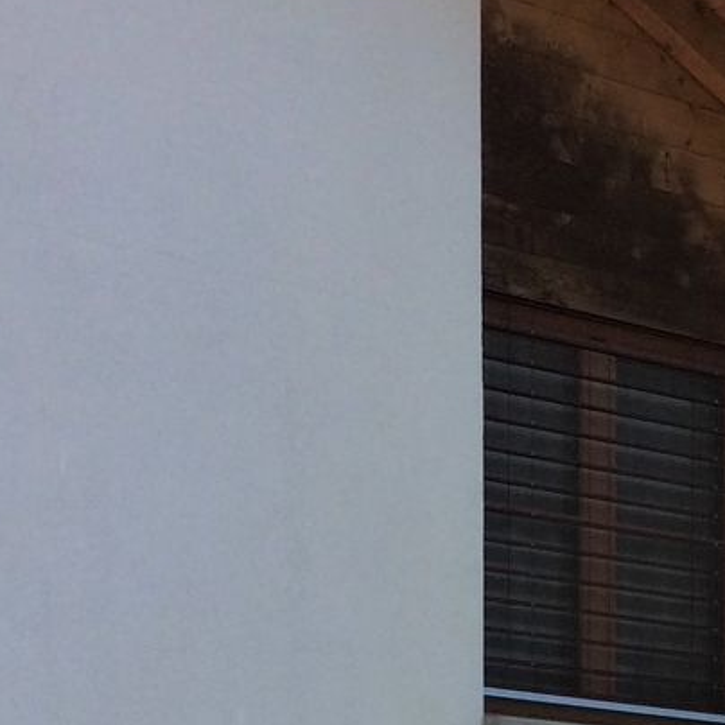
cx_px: 775
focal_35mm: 130
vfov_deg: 12.6
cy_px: 1157
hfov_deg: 13.2
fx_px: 3080
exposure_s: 1/1080
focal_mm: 4.15
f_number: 2.2
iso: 32
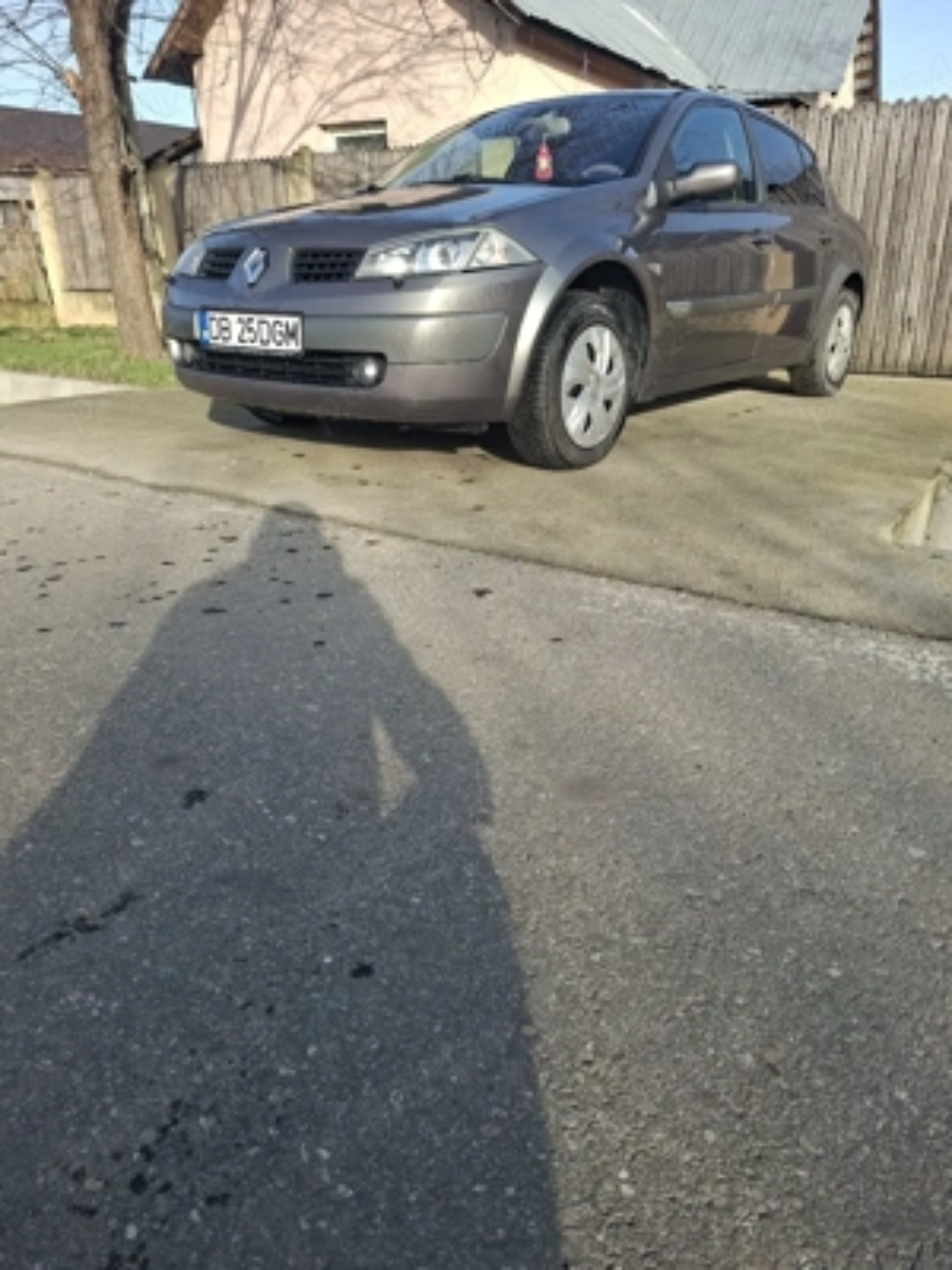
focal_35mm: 23
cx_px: 476
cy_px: 635
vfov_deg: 73.9
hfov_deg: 58.9
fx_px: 843
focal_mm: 5.54
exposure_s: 1/769
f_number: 1.8
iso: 50
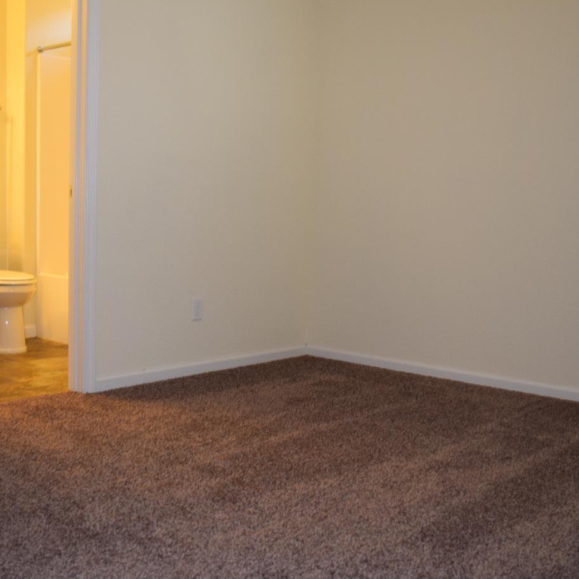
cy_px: 312
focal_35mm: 46
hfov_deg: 36.7
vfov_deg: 36.8
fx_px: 870
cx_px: 232
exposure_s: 1/60
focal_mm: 22
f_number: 3.8
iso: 800
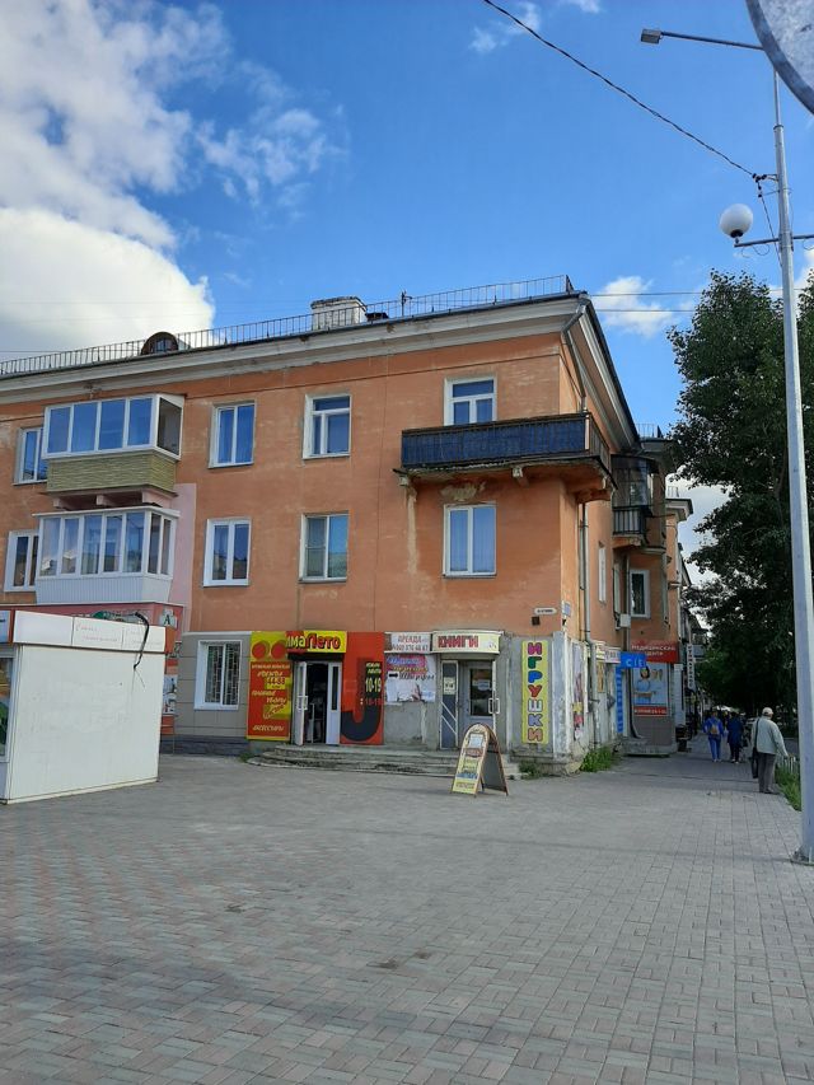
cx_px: 407
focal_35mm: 27
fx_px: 846
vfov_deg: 65.3
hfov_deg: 51.4
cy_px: 542
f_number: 1.7
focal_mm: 3.93
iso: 40
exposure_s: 1/1364
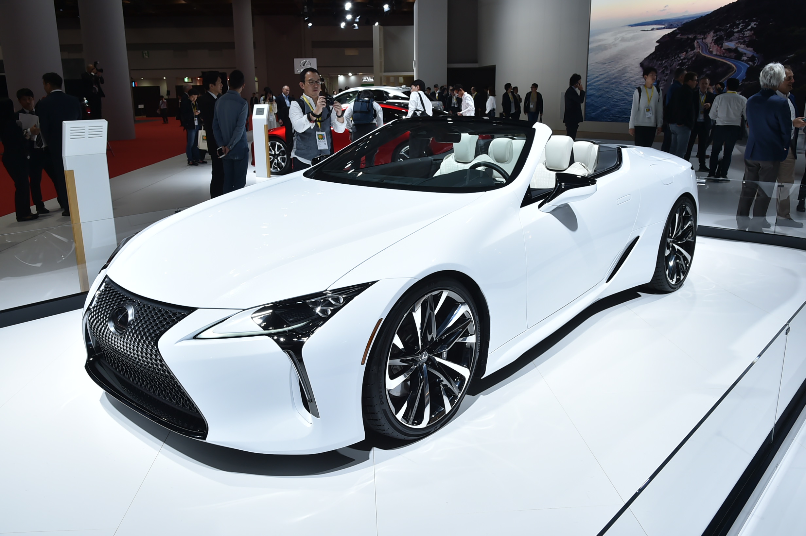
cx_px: 403
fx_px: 671
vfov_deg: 43.6
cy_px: 268
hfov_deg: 62.0
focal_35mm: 30
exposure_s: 1/100
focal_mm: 30
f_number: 11
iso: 800
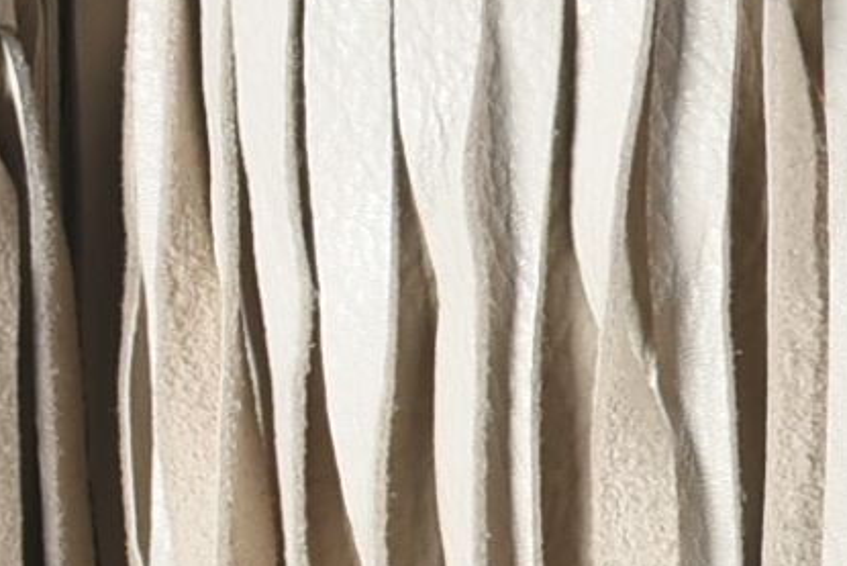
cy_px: 478
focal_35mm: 541
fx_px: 12732
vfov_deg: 2.5
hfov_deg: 3.8
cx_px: 1806
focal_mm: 50
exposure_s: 1/125
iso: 200
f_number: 11
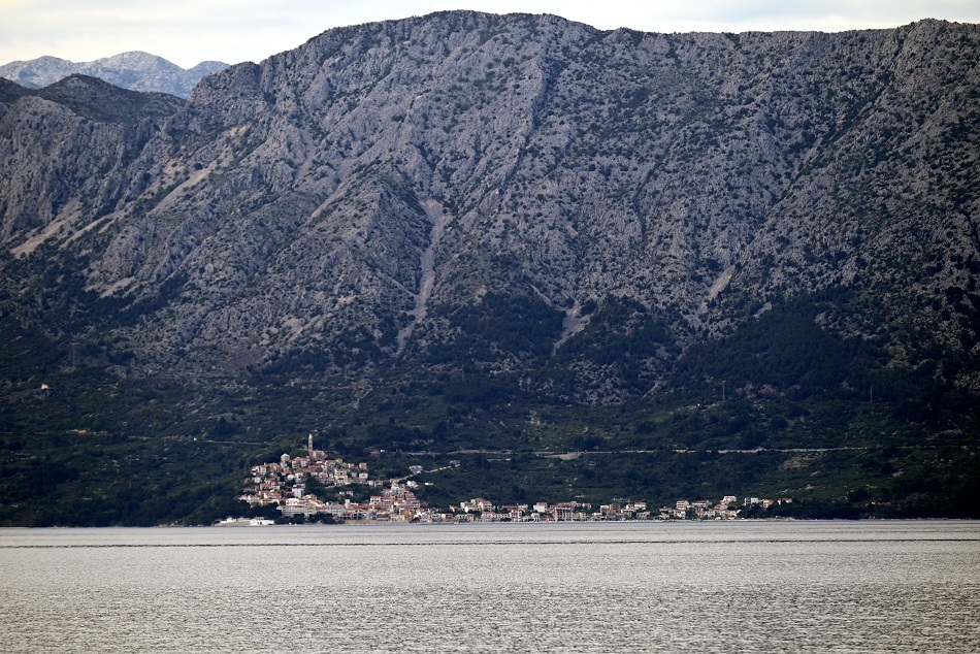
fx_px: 5037
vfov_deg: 7.4
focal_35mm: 185
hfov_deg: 11.1
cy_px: 327
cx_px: 490
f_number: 5
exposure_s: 1/1000
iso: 280
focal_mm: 185
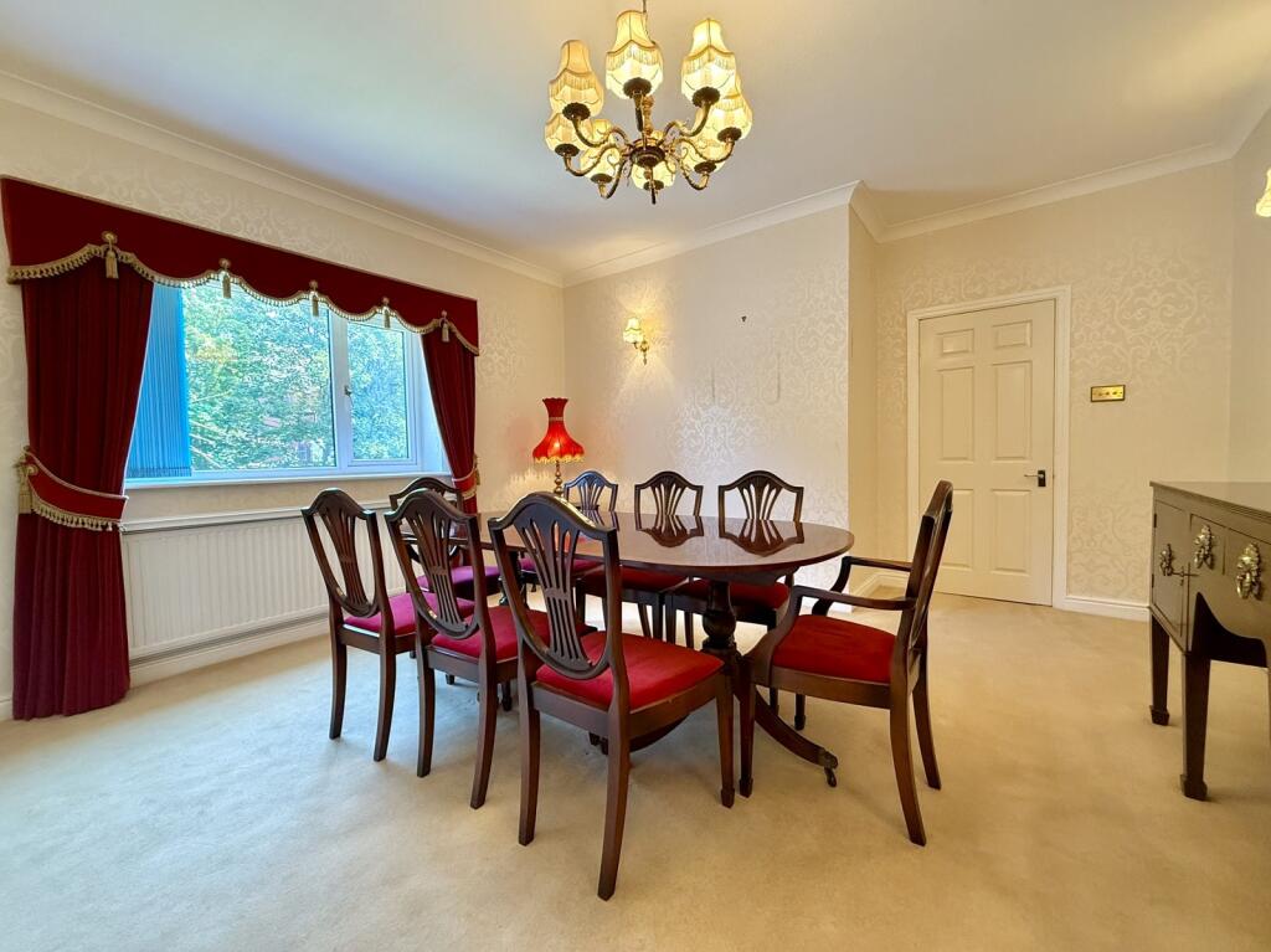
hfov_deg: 102.1
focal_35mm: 14
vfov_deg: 85.6
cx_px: 636
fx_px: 514
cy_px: 476
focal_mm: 2.22
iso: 200
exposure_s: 1/100
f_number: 2.2
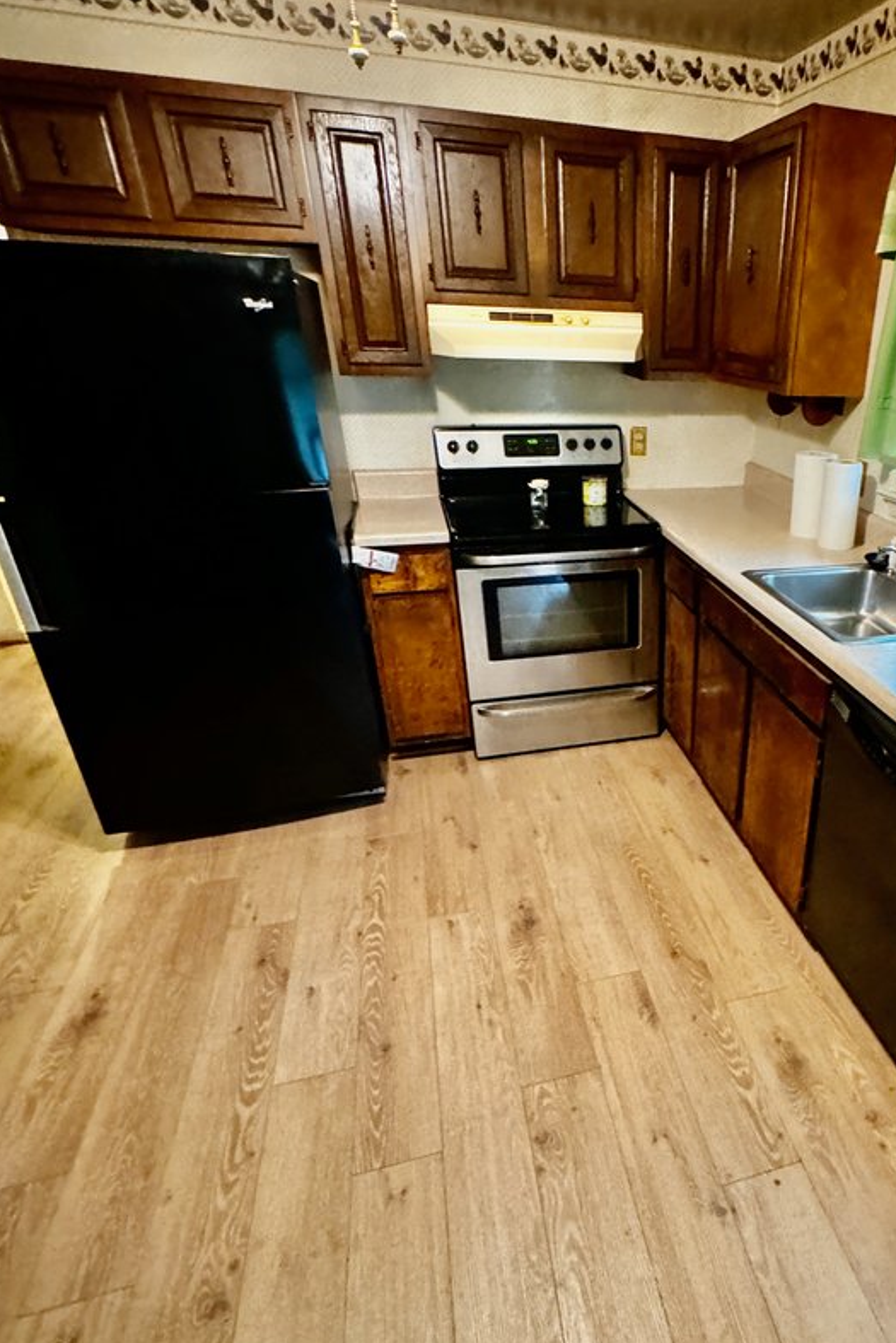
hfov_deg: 56.2
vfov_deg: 81.0
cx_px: 687
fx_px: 784
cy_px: 736
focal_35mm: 21
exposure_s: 1/40
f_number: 2.2
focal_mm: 2.22
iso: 1000
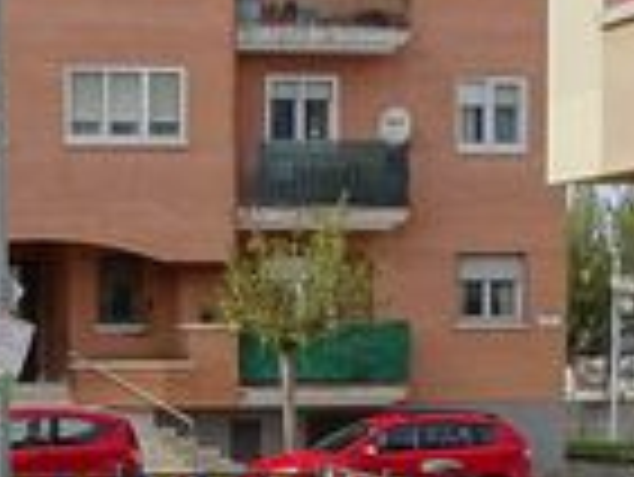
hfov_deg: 14.4
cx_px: 81
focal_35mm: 136
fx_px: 2493
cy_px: 648
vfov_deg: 10.6
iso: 80
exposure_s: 1/400
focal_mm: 4.1
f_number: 3.5
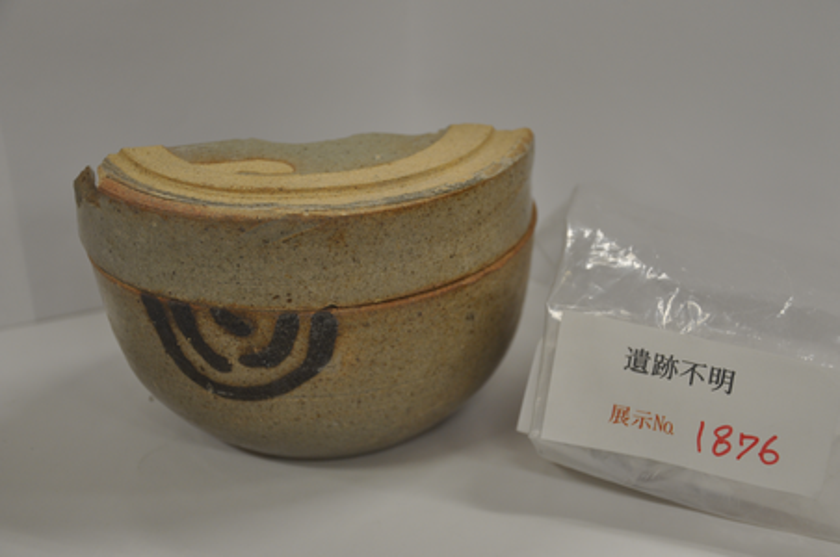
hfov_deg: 31.9
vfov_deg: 21.5
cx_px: 420
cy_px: 278
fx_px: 1468
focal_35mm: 63
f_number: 4.8
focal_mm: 42
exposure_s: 1/80
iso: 400
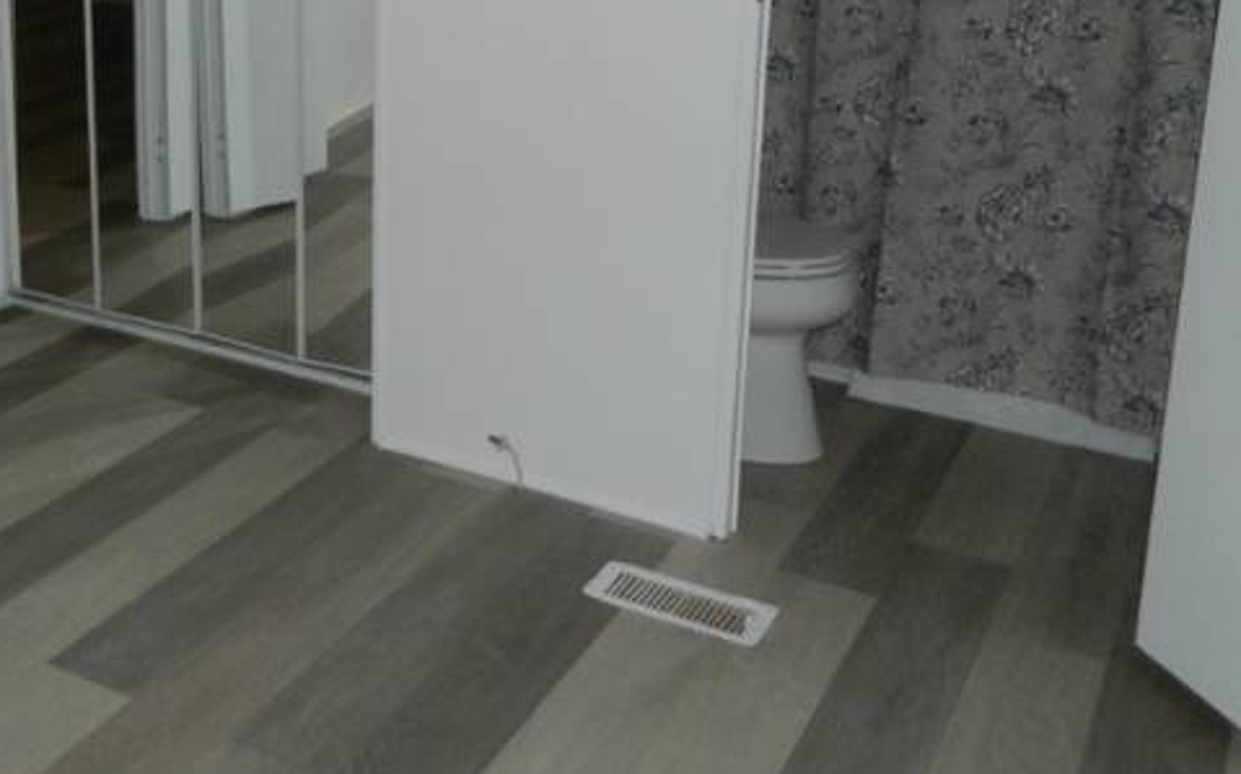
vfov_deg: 26.6
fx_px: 1589
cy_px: 97
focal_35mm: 47
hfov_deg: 41.2
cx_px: 280
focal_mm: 4.5
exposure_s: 1/30
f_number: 3.1
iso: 200
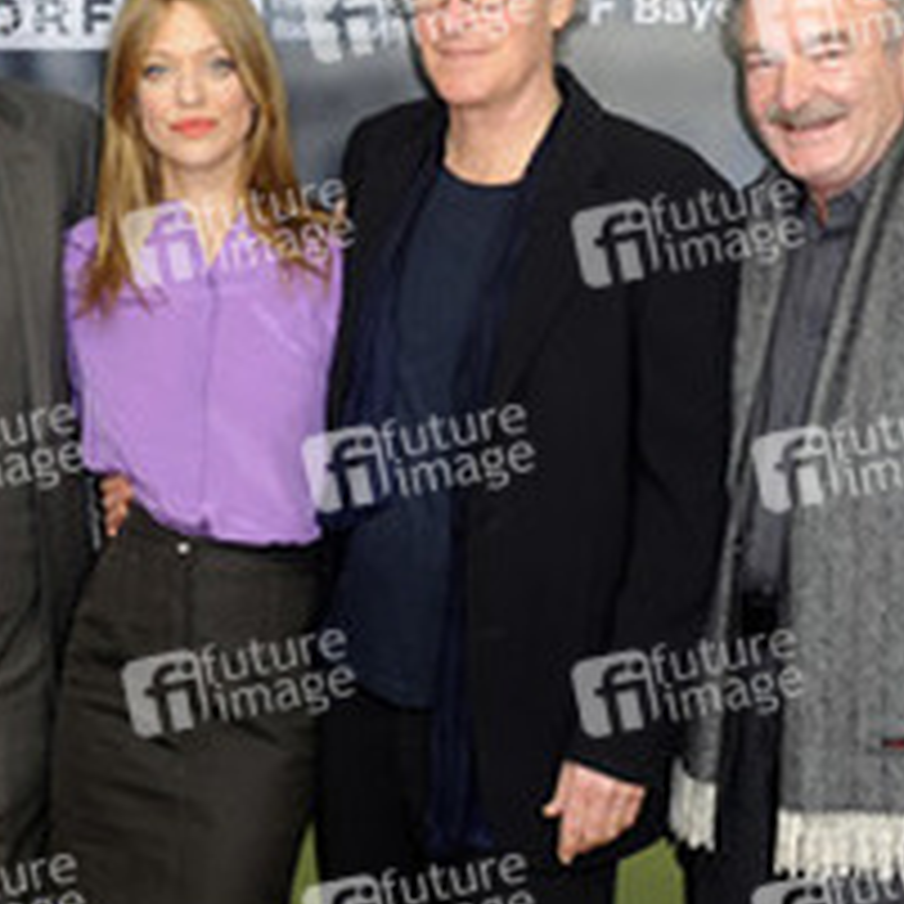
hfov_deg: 20.6
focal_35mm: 84
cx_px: 299
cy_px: 346
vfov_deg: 20.6
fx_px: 2482
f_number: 5.6
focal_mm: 44
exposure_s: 1/200
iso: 640
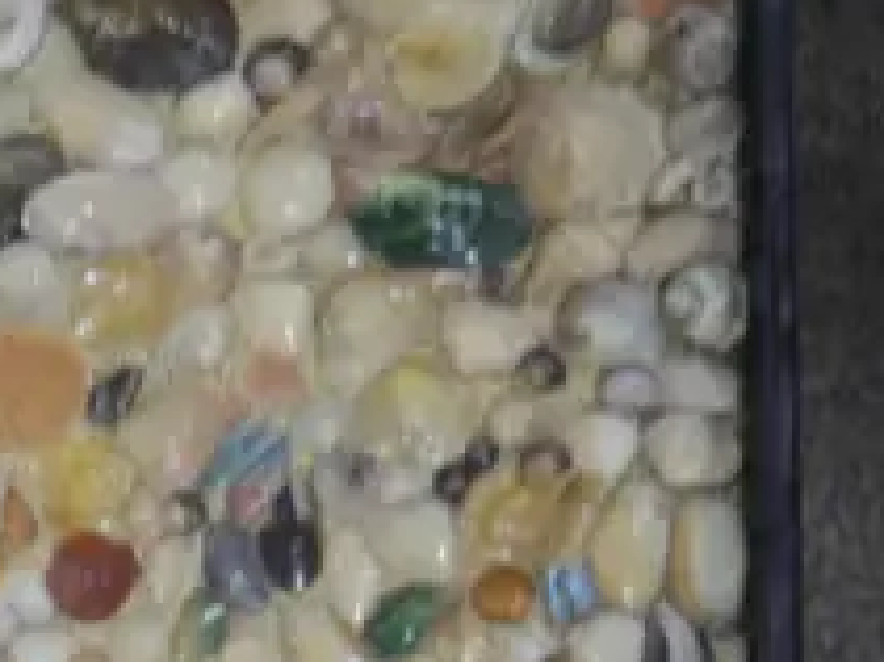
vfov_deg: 10.7
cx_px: -993
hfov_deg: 12.4
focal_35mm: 136
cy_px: 756
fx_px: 3471
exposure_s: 1/80
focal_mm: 14
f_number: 3.5
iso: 200
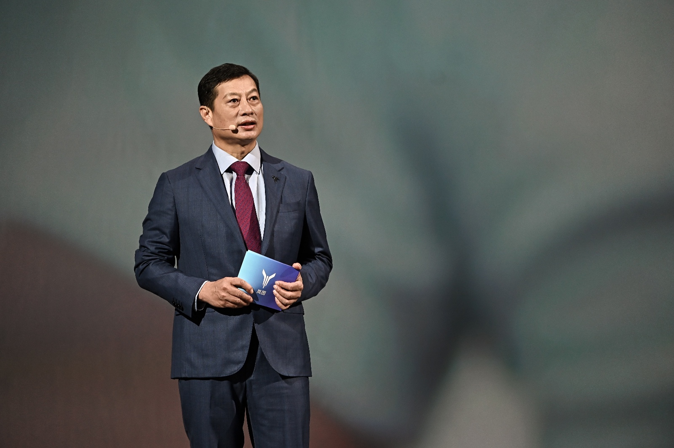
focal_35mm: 145
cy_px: 224
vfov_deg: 9.4
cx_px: 337
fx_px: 2712
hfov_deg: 14.2
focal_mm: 145
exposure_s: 1/125
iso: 1000
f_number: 2.8
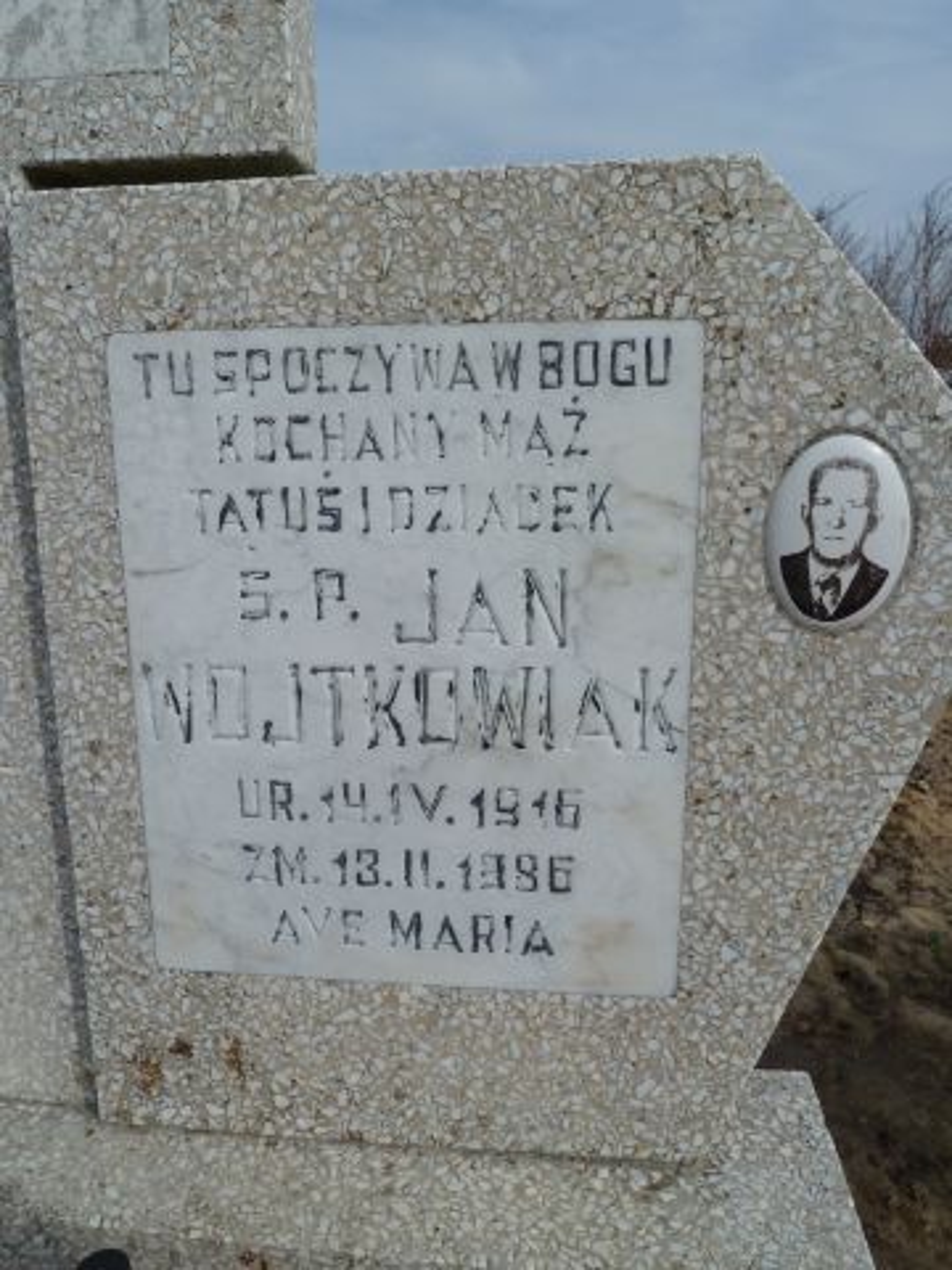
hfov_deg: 54.9
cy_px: 635
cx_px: 476
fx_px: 917
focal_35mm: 25
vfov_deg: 69.4
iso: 80
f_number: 5.6
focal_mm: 4.1
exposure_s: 1/640
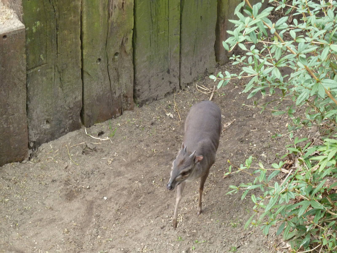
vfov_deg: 16.4
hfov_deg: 21.8
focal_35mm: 90
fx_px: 876
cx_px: 168
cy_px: 126
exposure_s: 1/80
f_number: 4.3
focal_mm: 14.7
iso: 250
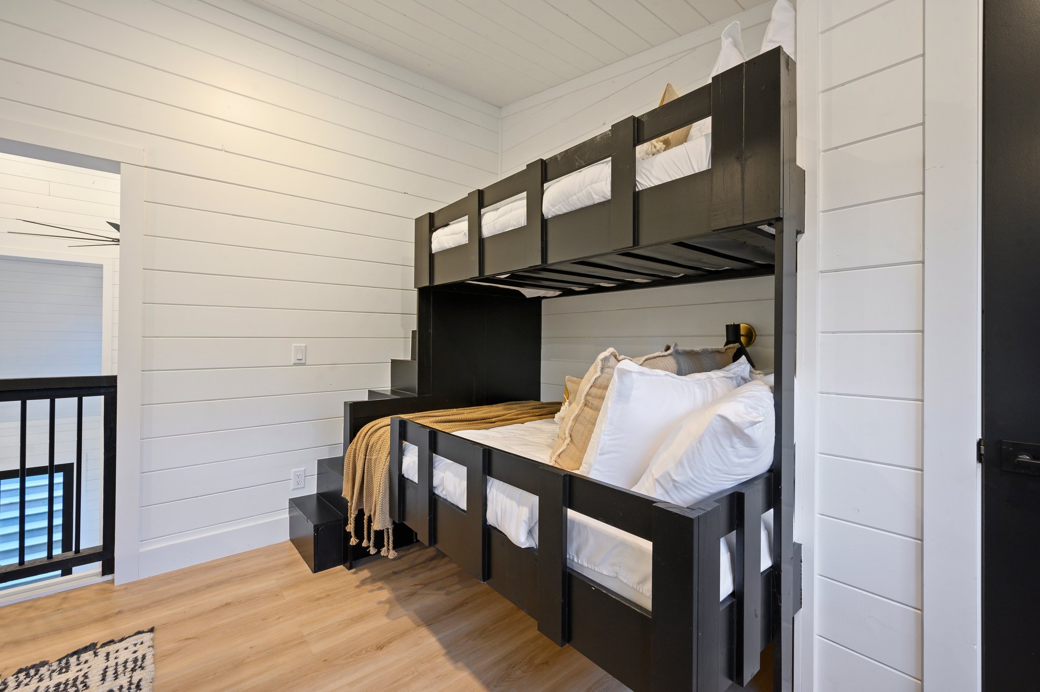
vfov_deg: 77.2
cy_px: 346
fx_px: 433
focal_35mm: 15
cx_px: 520
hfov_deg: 100.4
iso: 400
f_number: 9
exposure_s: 1/3
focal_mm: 15
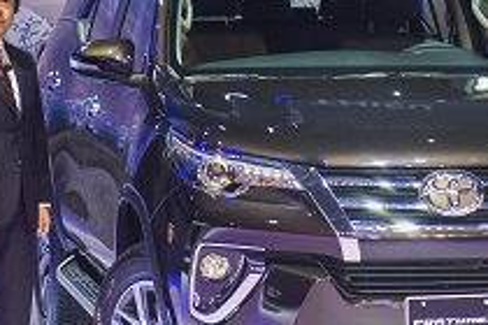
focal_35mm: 232
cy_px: 44
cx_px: 263
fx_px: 3145
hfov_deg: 8.9
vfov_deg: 5.9
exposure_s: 1/125
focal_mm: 66
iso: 250
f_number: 2.8
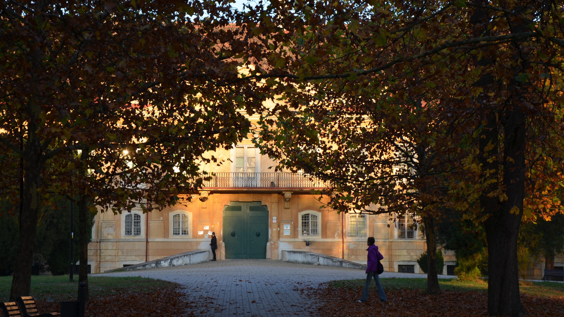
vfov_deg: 11.0
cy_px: 179
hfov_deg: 19.5
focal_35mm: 110
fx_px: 1645
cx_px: 282
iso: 200
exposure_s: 1/125
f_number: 5.6
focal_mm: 70
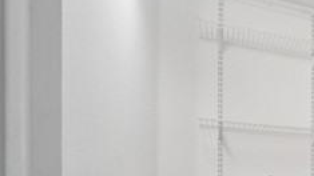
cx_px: 424
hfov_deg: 33.6
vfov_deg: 28.4
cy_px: 163
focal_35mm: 40
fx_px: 333
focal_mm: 9
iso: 160
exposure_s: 1/12
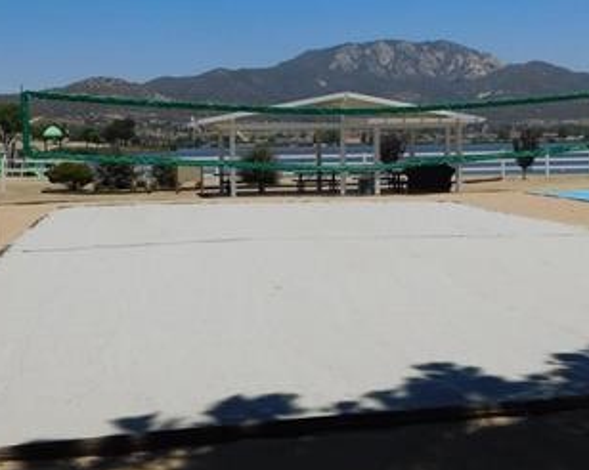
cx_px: 346
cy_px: 198
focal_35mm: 57
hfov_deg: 33.0
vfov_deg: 26.6
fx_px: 993
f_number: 7.2
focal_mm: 7.1
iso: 125
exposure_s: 1/800
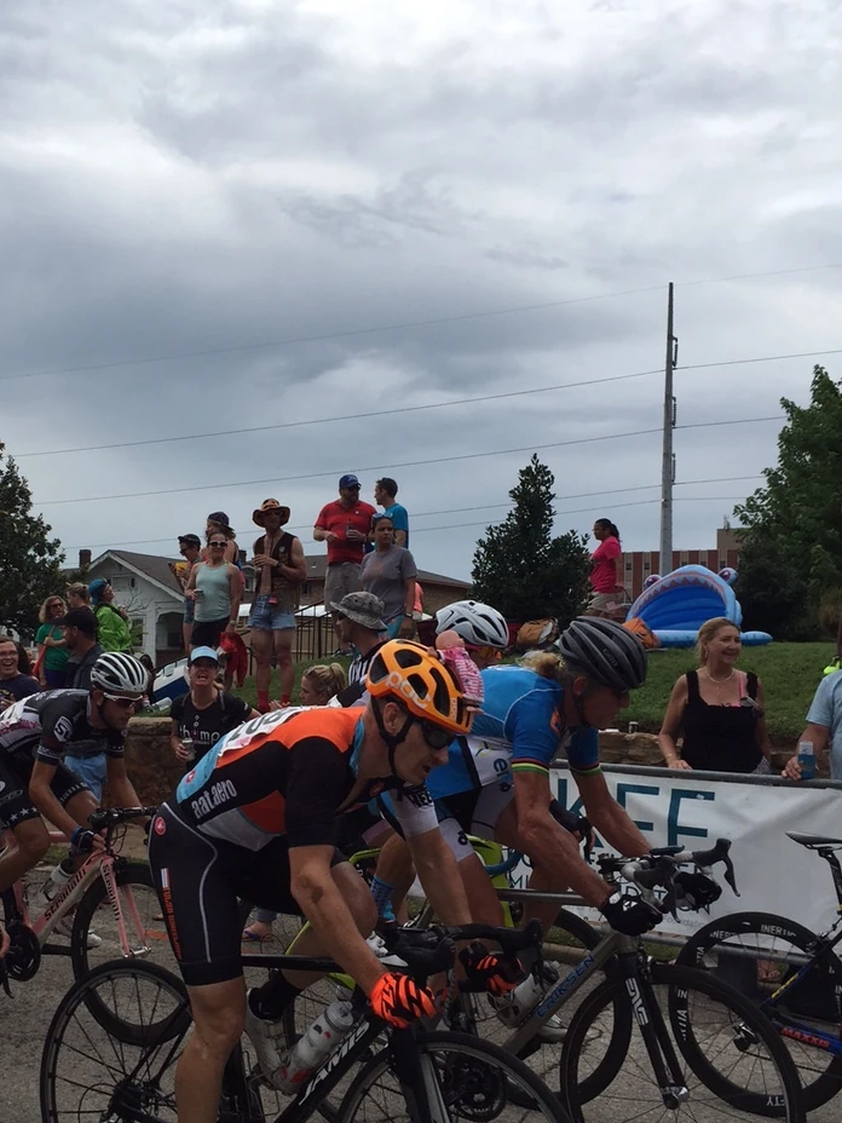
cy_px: 663
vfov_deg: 46.6
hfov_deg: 35.6
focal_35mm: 40
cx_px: 271
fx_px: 1297
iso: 32
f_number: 2.2
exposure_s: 1/1582
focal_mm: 4.15
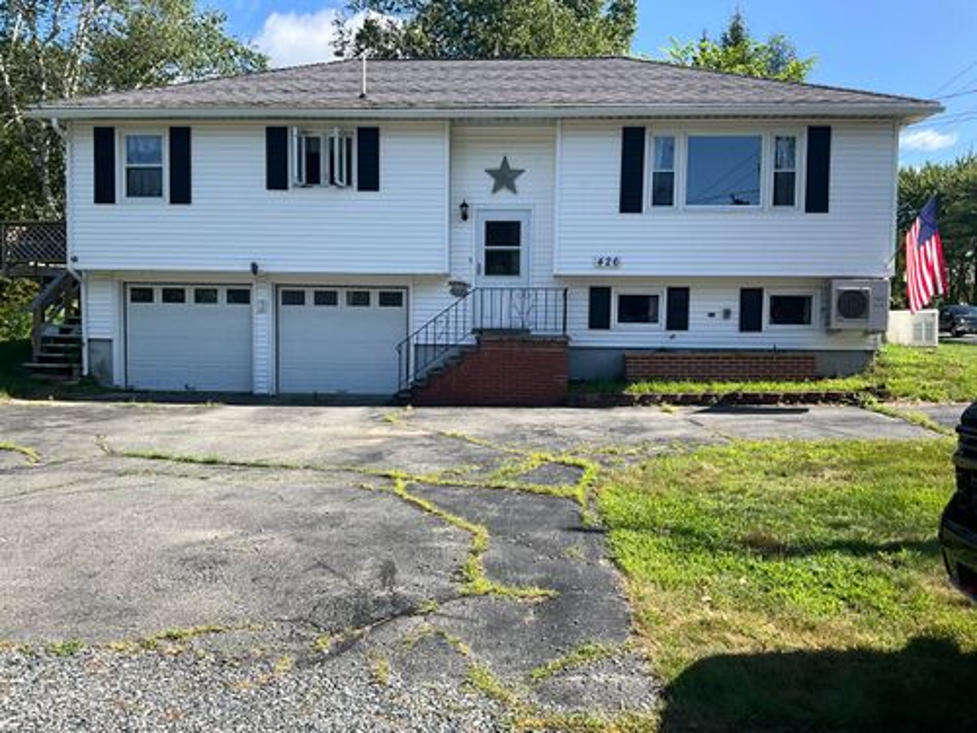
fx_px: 818
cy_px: 366
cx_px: 488
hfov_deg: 61.7
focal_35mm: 29
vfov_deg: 48.2
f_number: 1.8
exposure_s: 1/912
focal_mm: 3
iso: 25
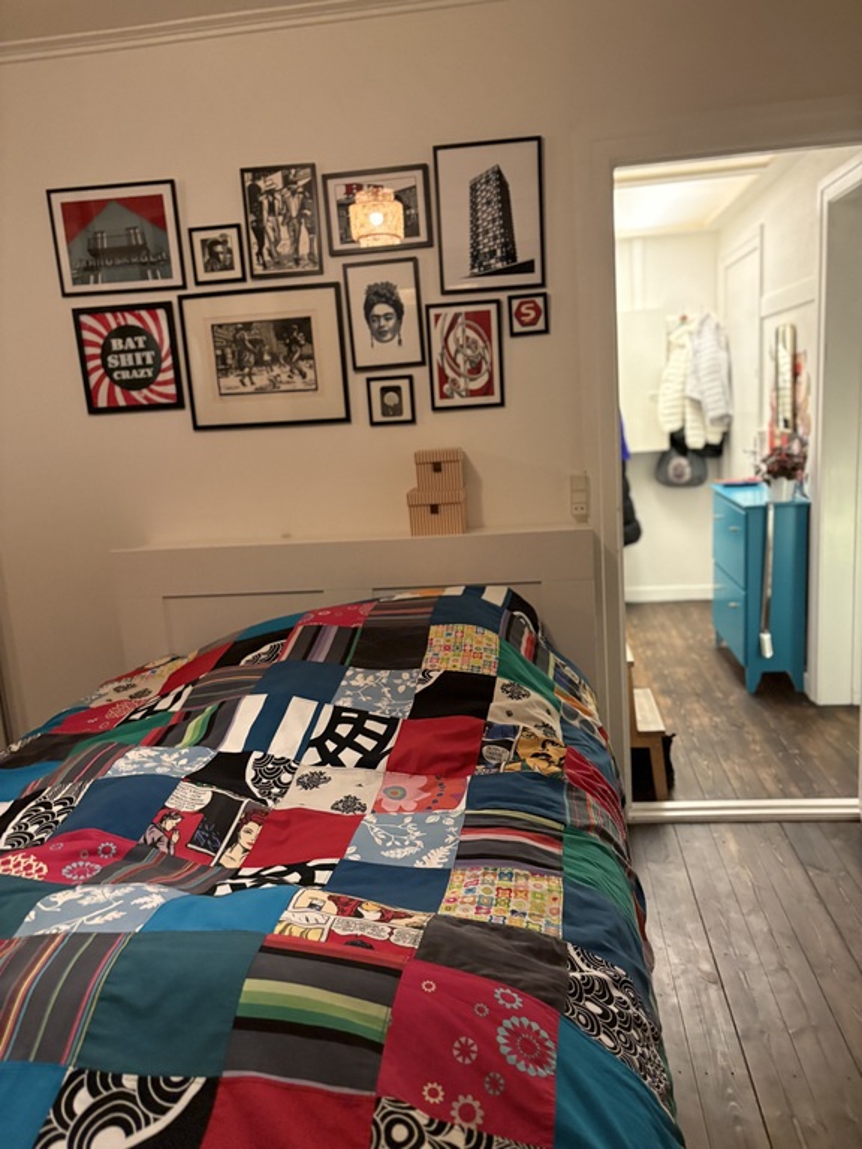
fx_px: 863
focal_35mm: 26
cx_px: 431
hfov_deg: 53.1
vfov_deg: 67.3
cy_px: 574
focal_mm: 5.96
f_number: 1.6
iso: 500
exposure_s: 1/33
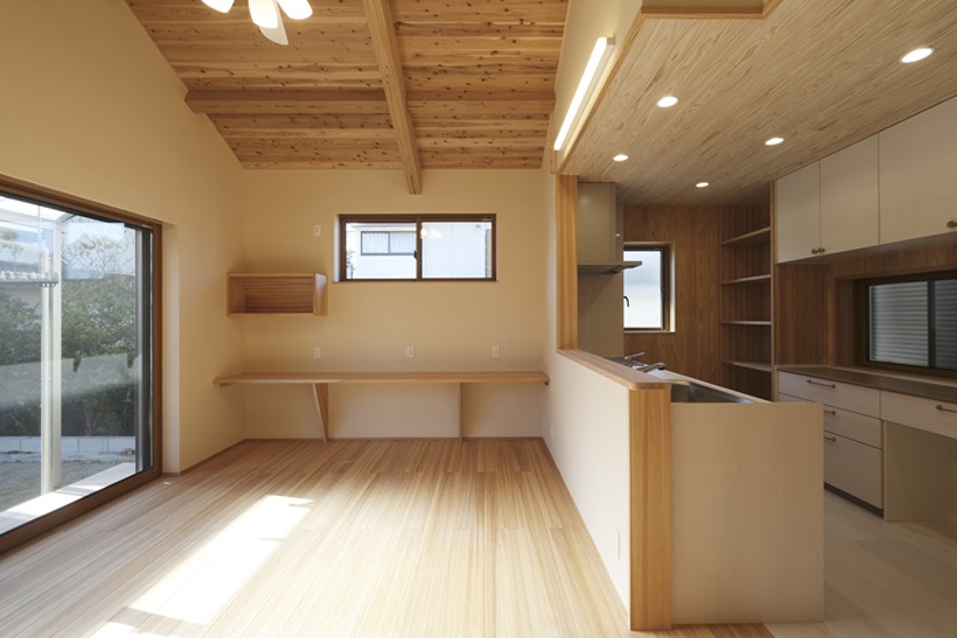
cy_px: 319
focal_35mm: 15
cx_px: 478
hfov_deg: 100.4
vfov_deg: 77.4
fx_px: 399
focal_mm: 10
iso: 160
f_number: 7.1
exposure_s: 1/30
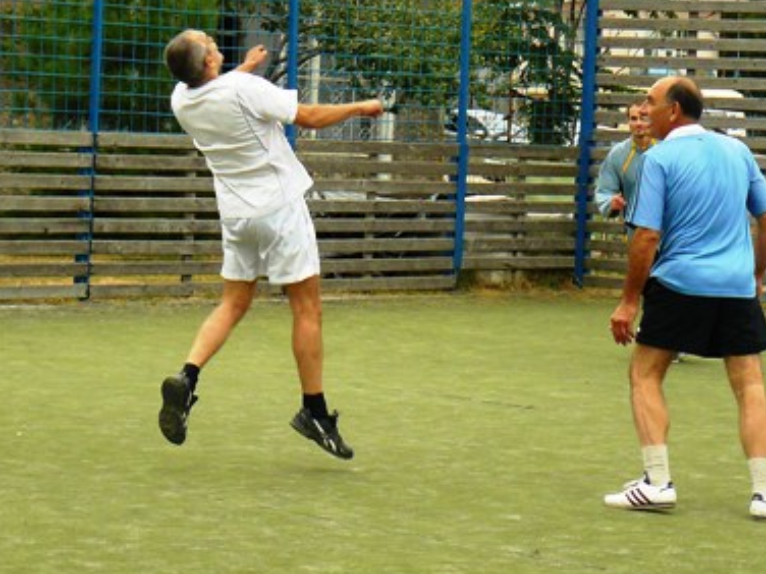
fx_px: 2899
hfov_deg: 15.0
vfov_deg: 11.3
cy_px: 210
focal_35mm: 131
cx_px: 289
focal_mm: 12.9
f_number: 3.2
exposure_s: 1/125
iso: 160
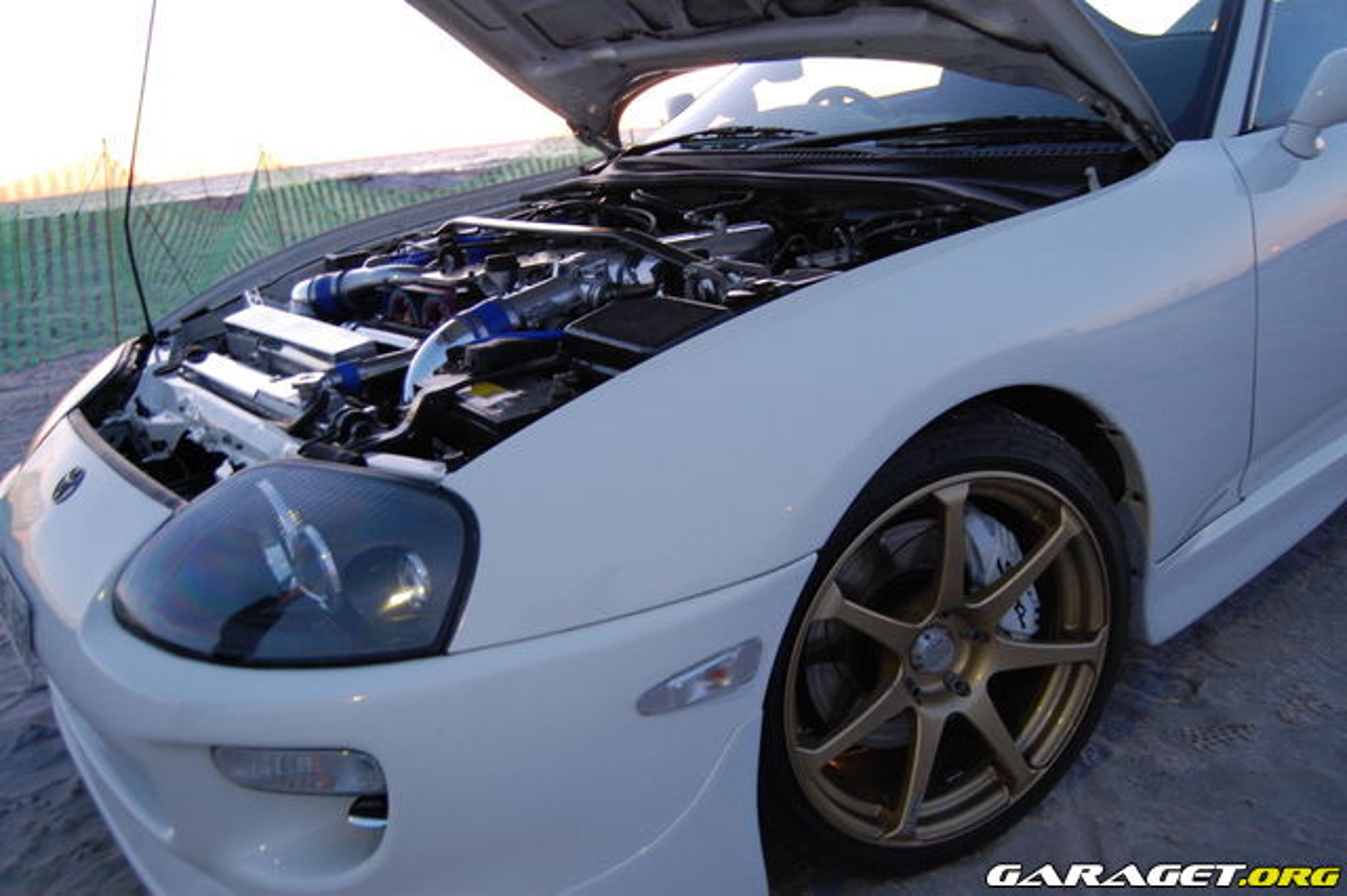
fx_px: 1122
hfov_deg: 62.0
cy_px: 448
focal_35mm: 30
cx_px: 674
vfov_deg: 43.6
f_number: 3.8
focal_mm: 20
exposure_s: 1/20
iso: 800
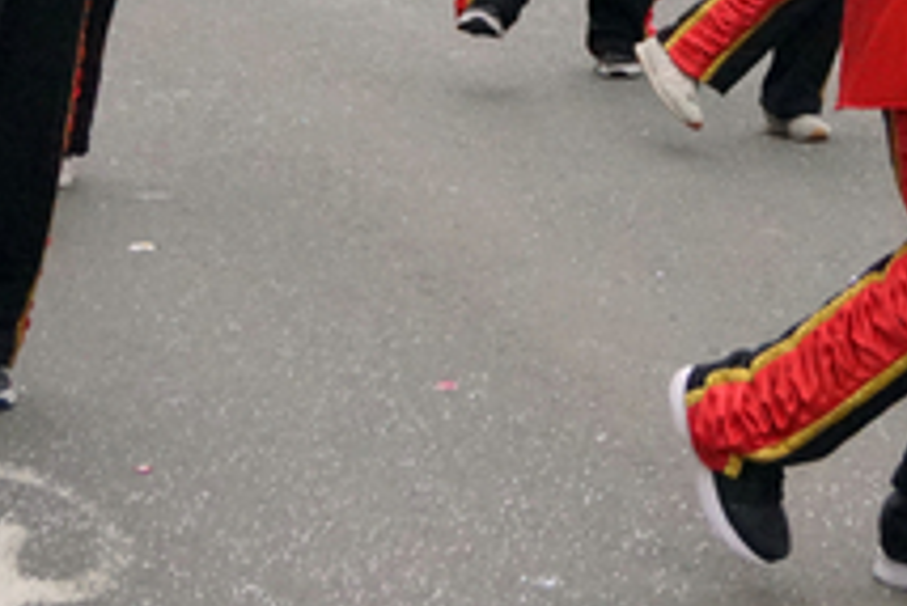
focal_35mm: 147
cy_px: -218
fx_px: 3716
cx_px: 699
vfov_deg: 9.1
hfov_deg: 13.9
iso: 3200
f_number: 4.5
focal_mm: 35
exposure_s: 1/1600
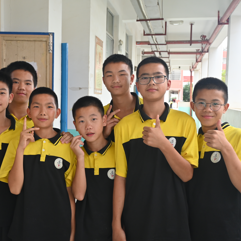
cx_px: 93
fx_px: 362
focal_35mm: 46
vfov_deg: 36.8
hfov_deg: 36.6
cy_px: 121
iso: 400
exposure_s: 1/200
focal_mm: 24
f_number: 4.2
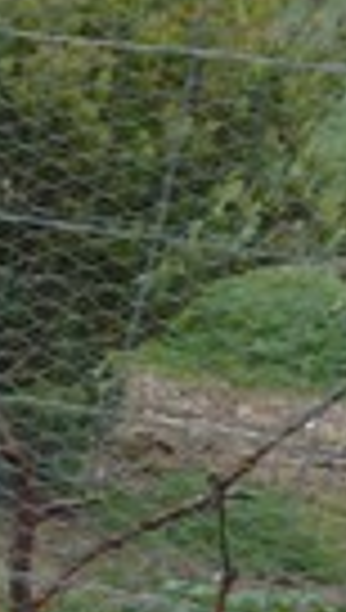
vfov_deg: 13.3
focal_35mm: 160
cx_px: -1330
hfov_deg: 5.7
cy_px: 585
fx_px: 2597
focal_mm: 4.1
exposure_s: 1/50
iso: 80
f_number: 3.3
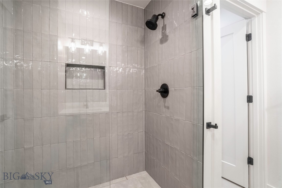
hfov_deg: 96.7
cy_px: 94
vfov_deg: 73.7
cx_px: 141
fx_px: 125
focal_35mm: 16
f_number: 6.3
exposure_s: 1/2500
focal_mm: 16
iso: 2000
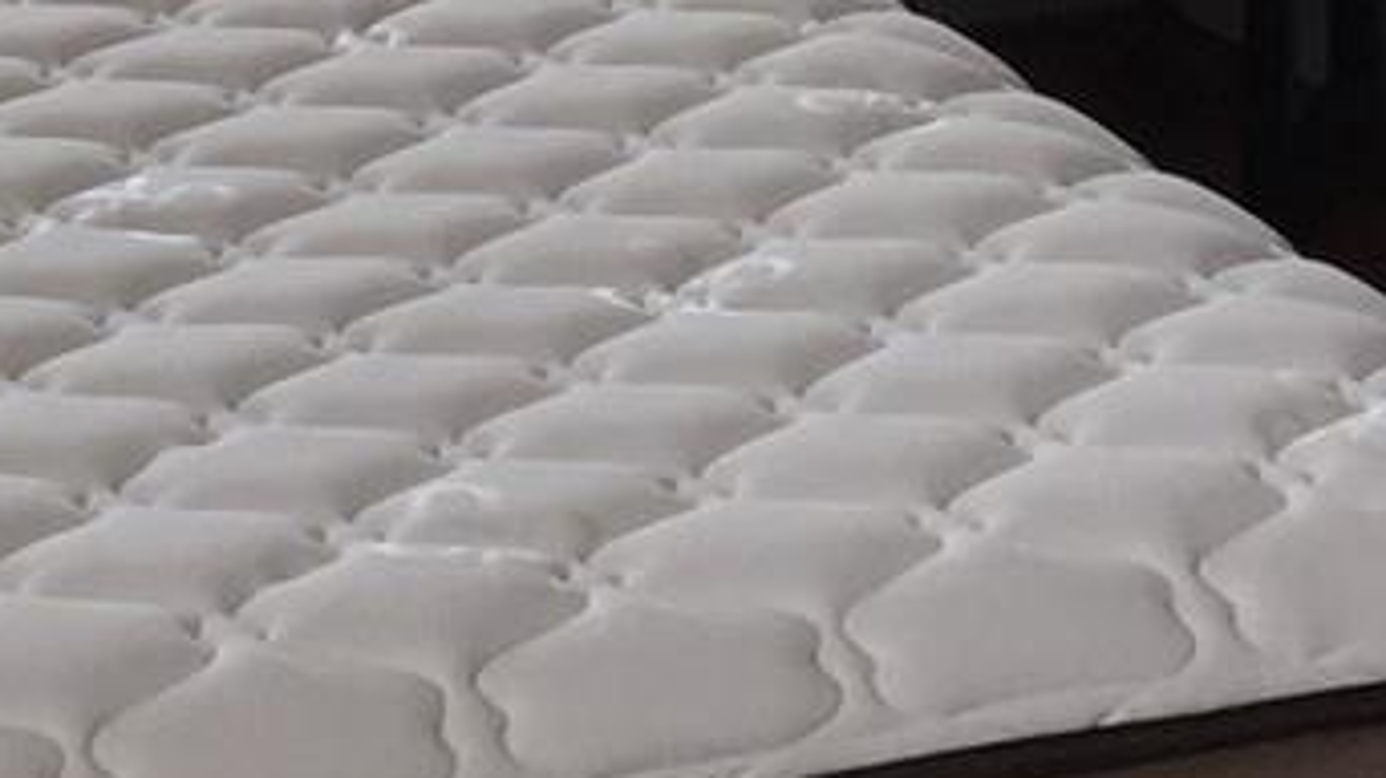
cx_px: 28
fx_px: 5437
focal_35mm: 148
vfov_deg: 7.4
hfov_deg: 14.3
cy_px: -1337
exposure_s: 1/120
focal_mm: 4.15
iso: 40
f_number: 2.2
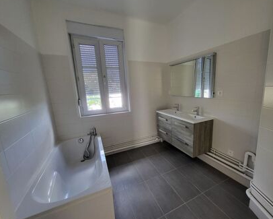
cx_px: 159
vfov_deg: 84.0
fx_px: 121
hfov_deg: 95.9
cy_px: 112
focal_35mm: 15
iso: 250
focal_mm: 1.74
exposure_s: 1/50
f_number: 2.2
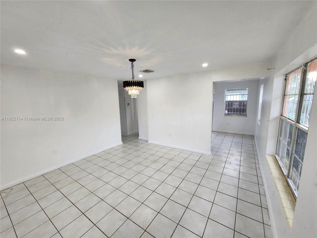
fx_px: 119
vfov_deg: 89.9
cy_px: 119
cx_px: 158
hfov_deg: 106.2
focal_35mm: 13
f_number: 2.2
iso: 125
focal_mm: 2.2
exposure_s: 1/60
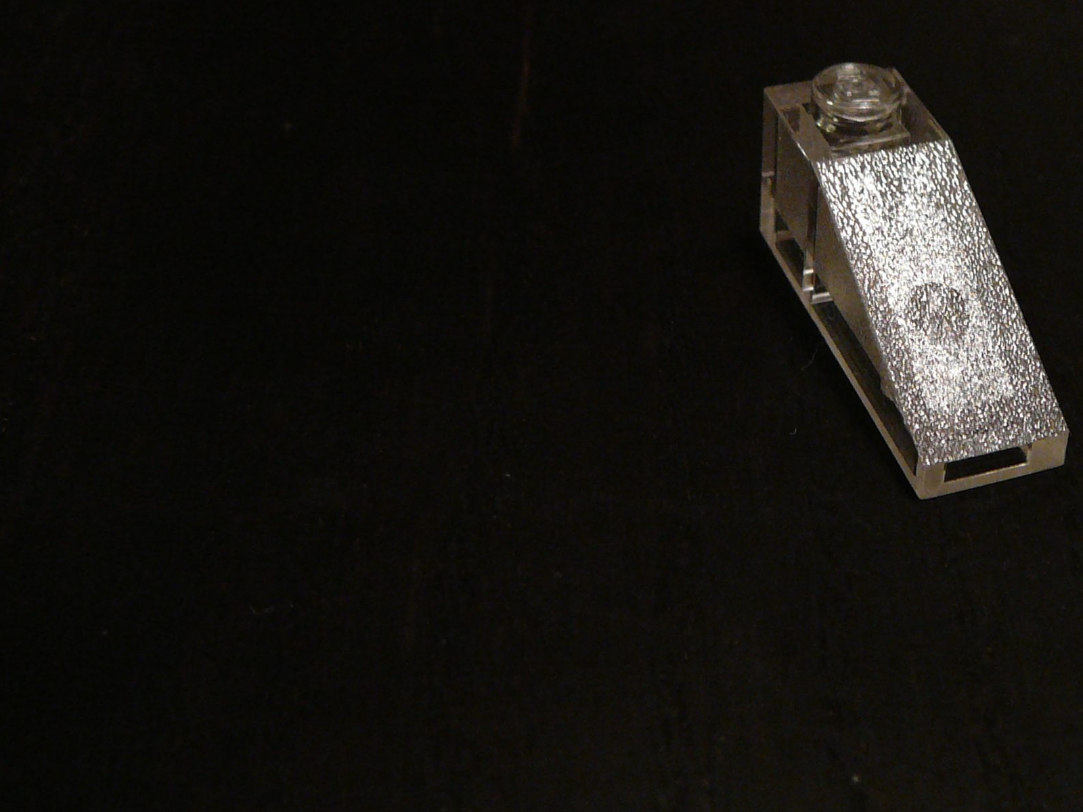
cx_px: 837
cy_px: 325
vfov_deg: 26.1
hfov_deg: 33.5
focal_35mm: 56
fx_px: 1752
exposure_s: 1/8
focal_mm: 5.2
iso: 200
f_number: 2.8
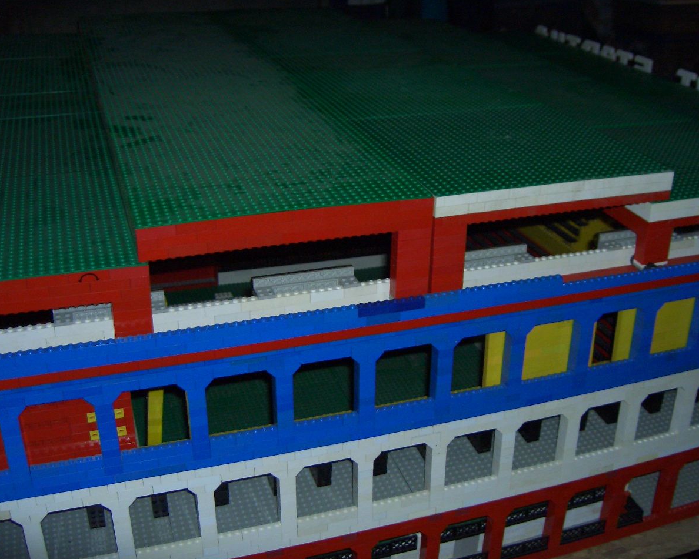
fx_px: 848
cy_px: 281
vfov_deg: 36.5
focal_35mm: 41
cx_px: 370
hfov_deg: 44.8
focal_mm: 8
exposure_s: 1/60
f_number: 2.8
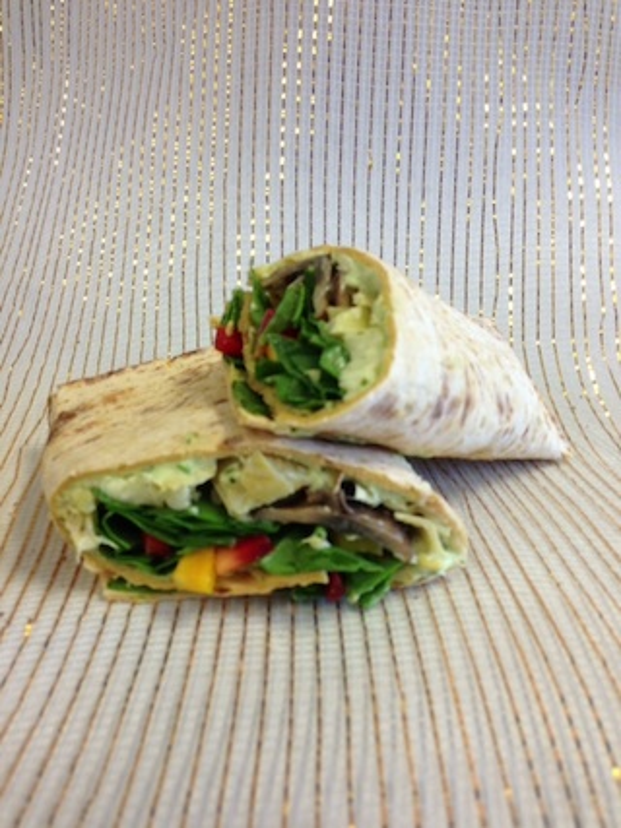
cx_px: 310
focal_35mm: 33
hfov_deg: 42.9
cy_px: 414
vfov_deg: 55.4
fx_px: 790
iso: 50
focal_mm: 4.13
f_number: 2.4
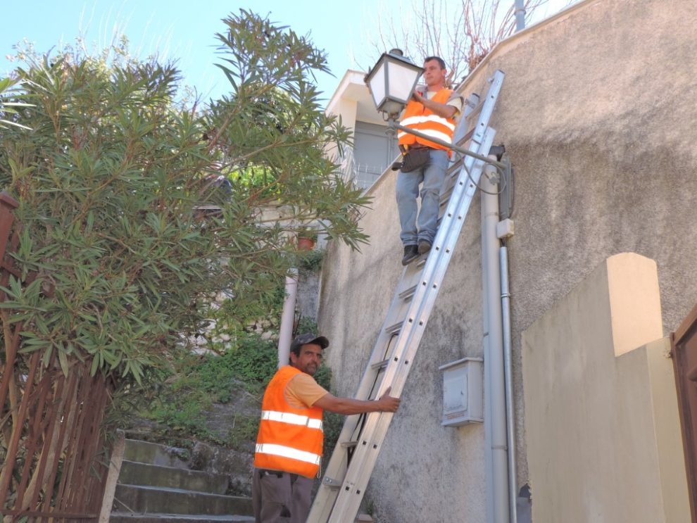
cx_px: 348
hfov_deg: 55.3
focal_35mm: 33
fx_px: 665
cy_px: 262
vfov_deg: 43.0
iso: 80
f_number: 3.2
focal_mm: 5.8
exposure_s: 1/160
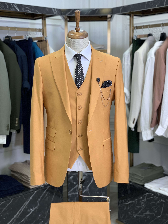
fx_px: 336
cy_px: 112
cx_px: 84
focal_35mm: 52
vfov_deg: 36.8
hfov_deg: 28.0
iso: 100
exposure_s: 1/122
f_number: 2.4
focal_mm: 6
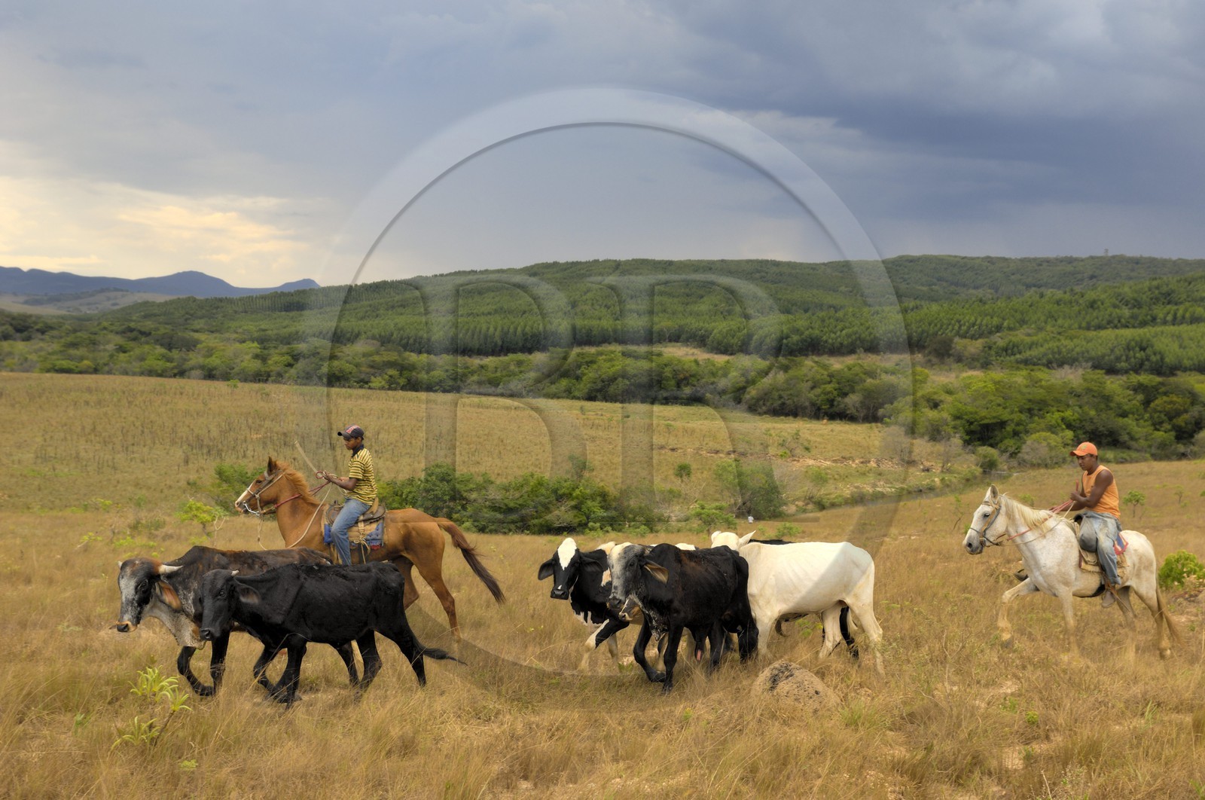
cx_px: 602
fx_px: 1404
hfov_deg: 46.5
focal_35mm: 42
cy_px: 400
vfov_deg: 31.8
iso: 100
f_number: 5.3
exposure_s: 1/125
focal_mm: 28
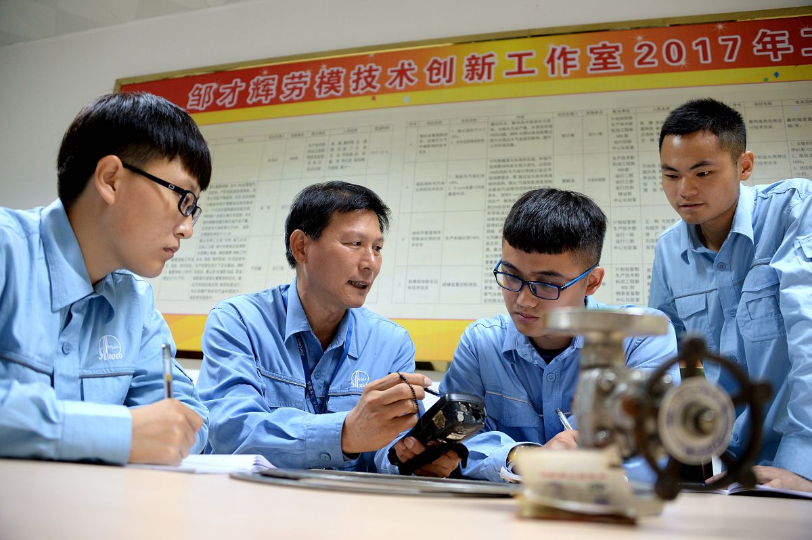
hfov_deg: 65.5
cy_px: 270
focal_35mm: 28
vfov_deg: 46.4
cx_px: 406
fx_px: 631
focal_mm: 28
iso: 1000
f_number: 3.5
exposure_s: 1/20
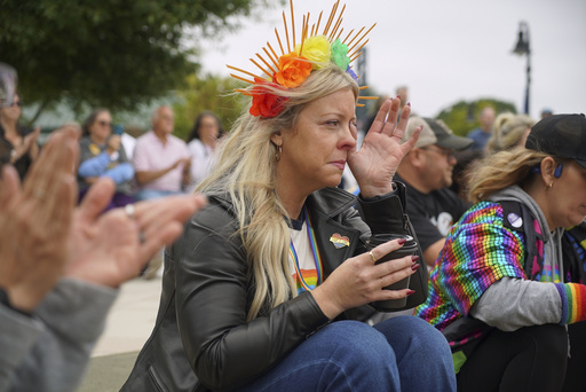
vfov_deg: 19.5
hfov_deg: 28.8
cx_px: 293
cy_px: 196
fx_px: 1140
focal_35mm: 70
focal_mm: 70
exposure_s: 1/160
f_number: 4
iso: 100
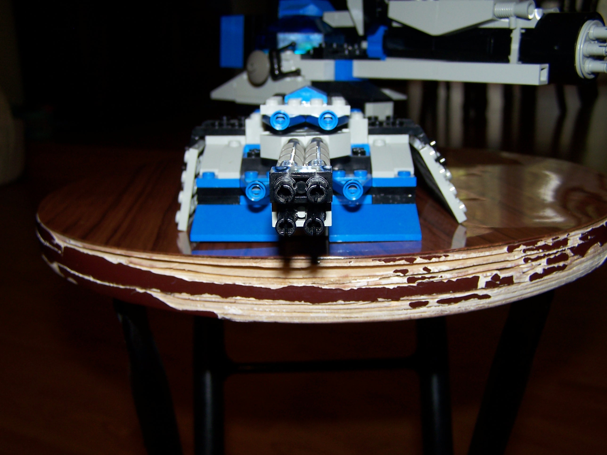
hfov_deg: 46.8
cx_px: 304
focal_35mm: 40
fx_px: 701
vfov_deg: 36.0
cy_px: 228
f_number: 2.8
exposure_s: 1/60
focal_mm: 6.7
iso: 80
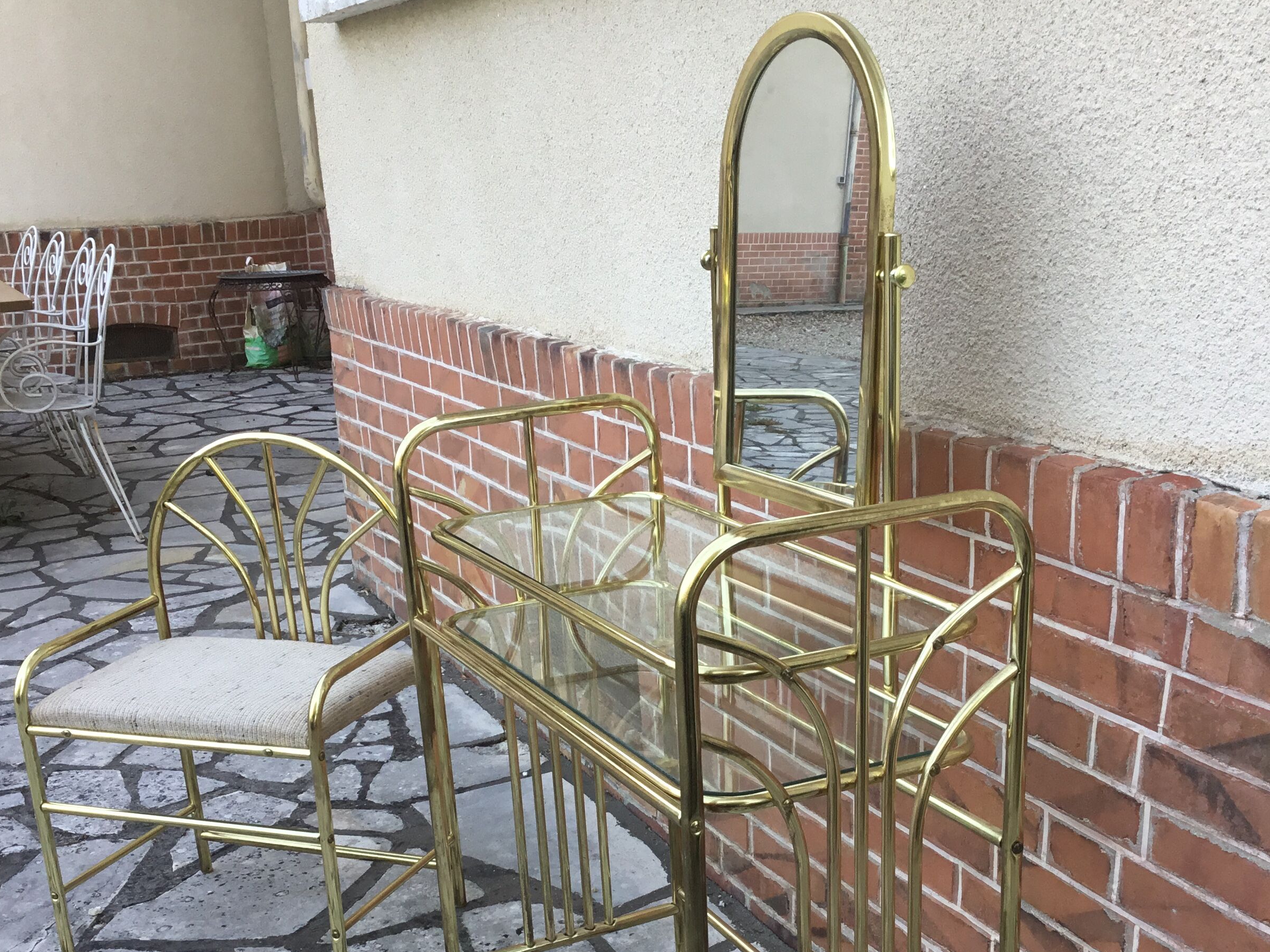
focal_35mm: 42
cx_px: 633
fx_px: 1541
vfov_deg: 33.6
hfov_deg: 44.8
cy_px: 731
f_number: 2.4
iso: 32
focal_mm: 3.3
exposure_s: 1/100
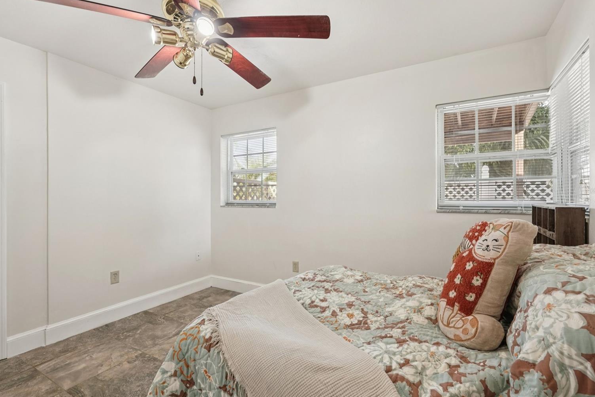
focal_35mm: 17
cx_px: 304
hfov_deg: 93.3
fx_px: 281
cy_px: 190
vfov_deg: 70.4
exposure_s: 1/15
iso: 400
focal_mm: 16
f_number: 7.1
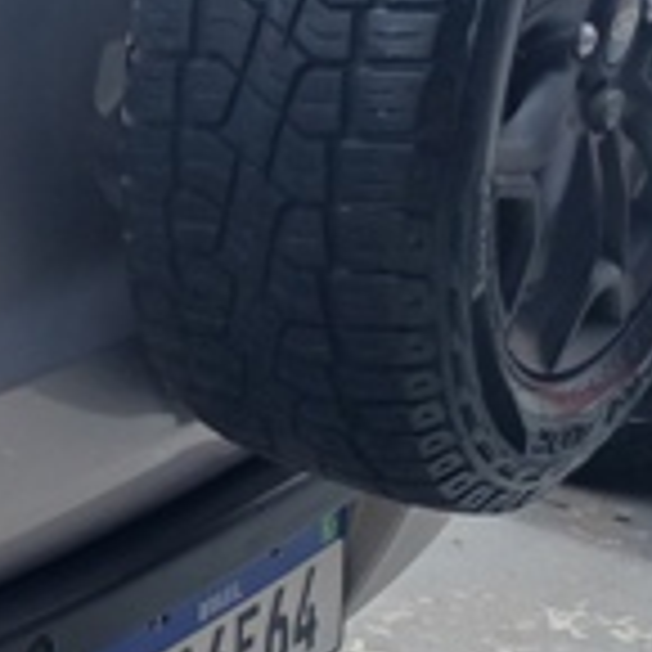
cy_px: 184
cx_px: -917
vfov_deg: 13.7
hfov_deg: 11.4
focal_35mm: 127
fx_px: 2706
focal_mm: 3.98
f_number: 1.8
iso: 20
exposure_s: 1/488
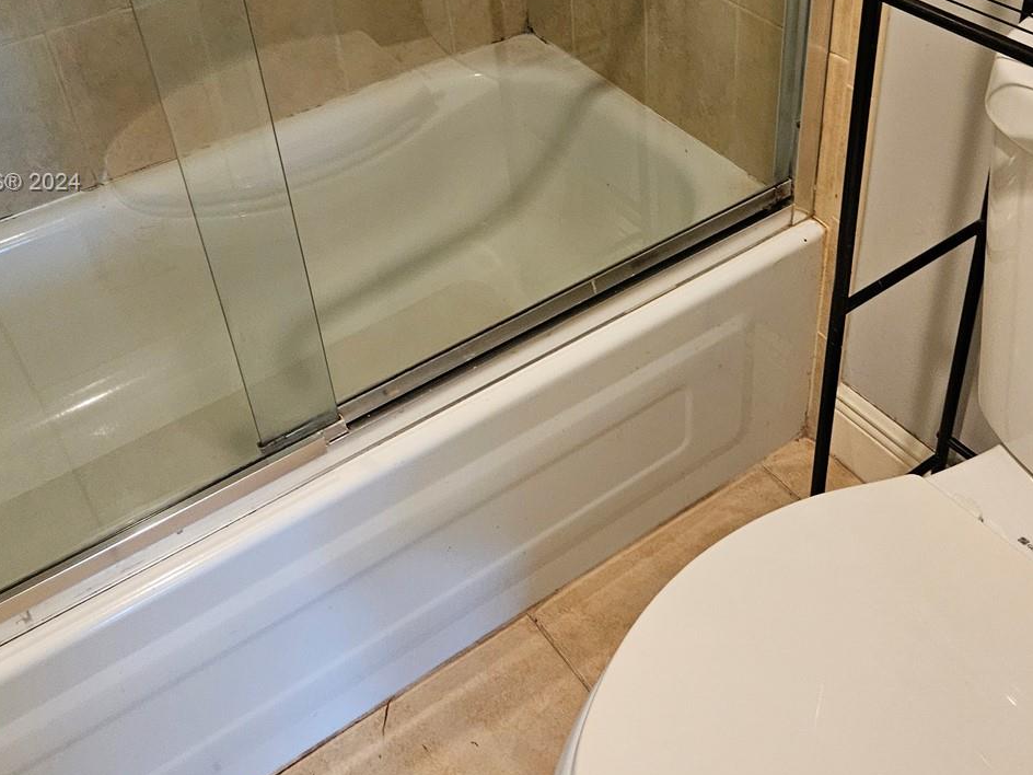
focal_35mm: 39
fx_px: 1164
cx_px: 606
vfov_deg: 35.9
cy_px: 184
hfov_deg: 47.7
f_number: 1.8
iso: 800
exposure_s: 1/120
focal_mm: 5.4
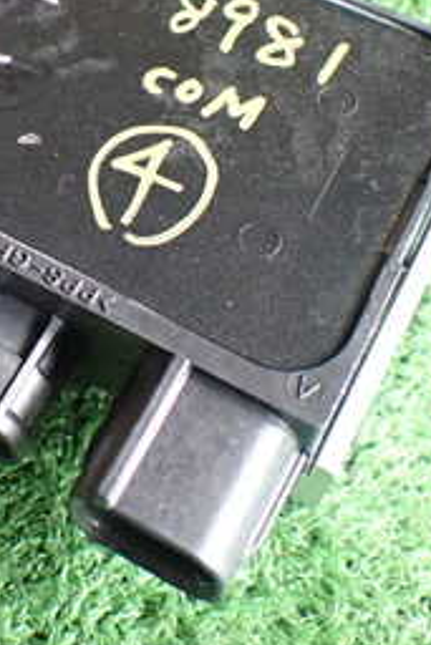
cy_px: 156
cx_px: -33
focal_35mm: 73
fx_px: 1309
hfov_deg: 18.1
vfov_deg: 27.3
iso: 800
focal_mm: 5.4
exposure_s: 1/100
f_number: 2.3
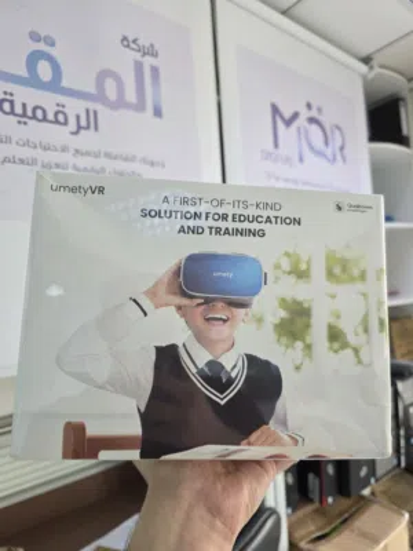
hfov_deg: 58.9
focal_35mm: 23
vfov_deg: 73.9
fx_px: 366
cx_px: 206
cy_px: 276
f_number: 1.7
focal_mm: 6.3
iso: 200
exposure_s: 1/100
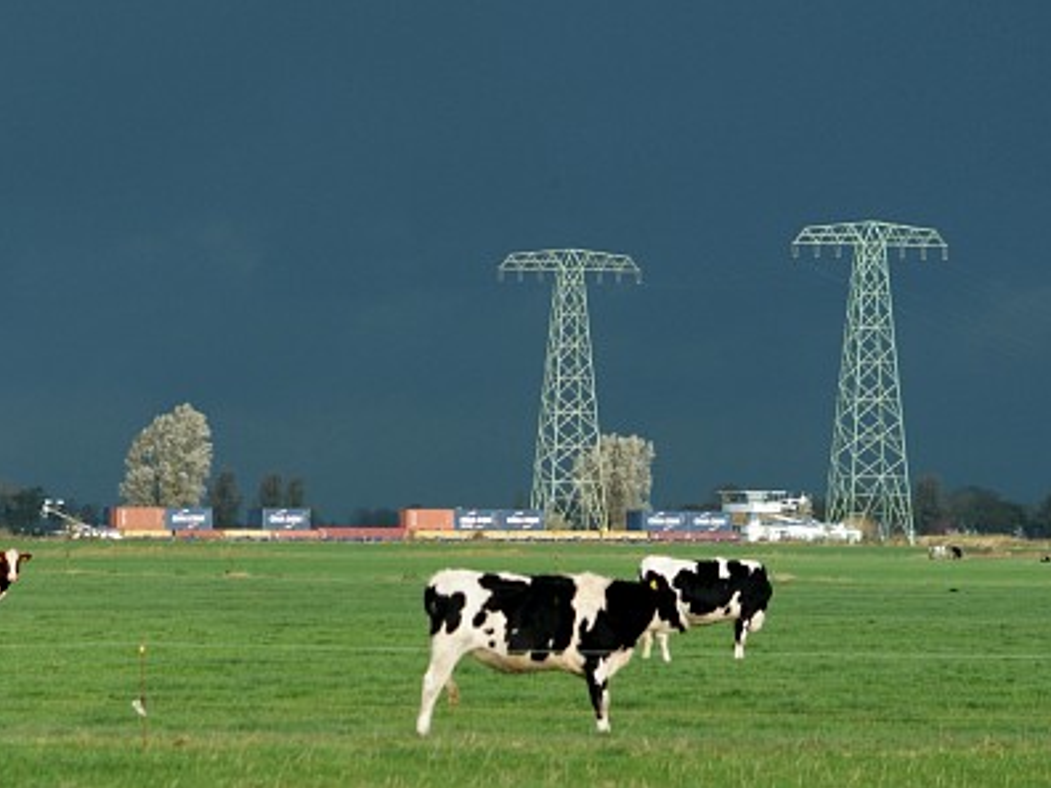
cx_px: 462
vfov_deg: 6.7
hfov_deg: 8.9
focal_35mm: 222
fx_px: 6740
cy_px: 393
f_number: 5.6
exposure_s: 1/1000
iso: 400
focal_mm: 135
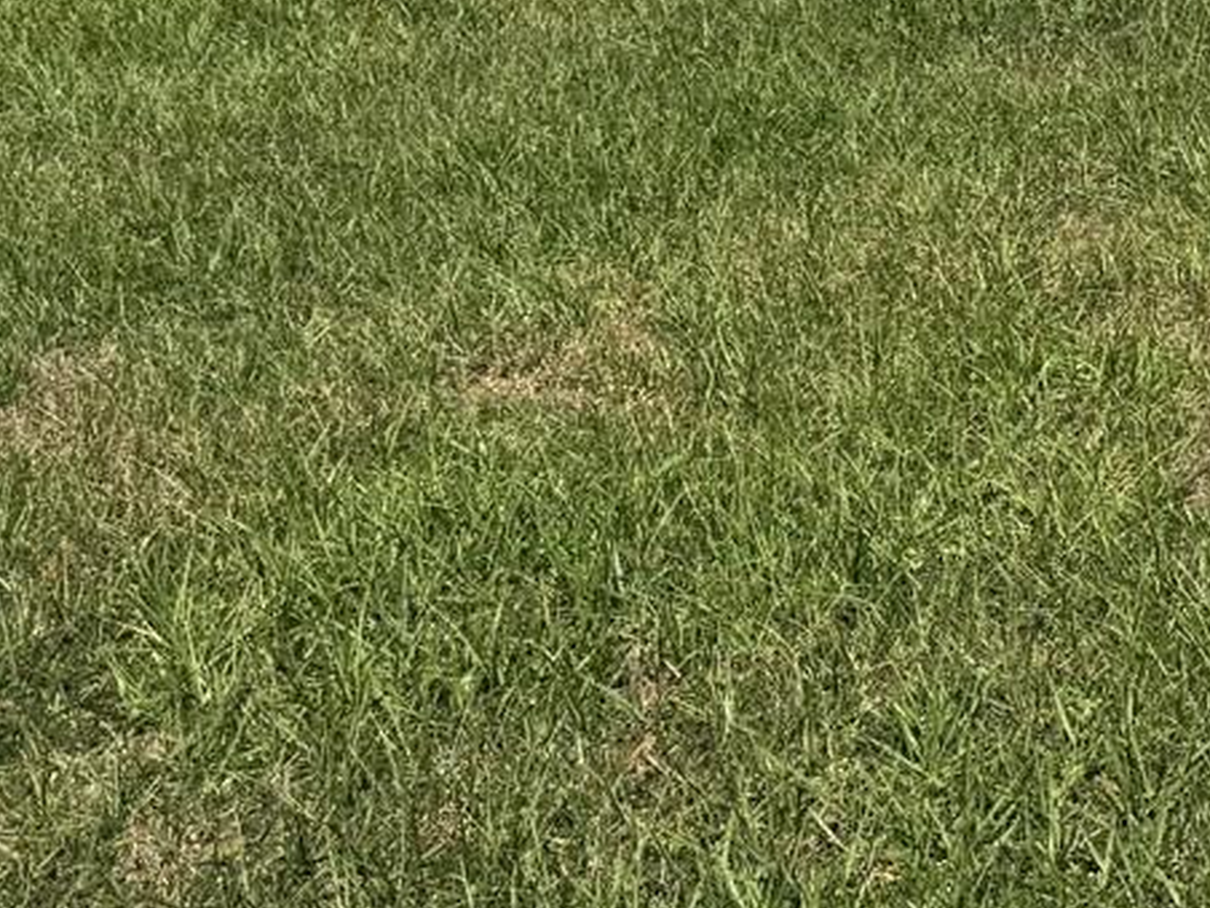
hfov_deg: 20.2
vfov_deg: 15.8
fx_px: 2971
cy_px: -512
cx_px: 1743
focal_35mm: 85
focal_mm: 6.76
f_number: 1.78
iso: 80
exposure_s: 1/4950
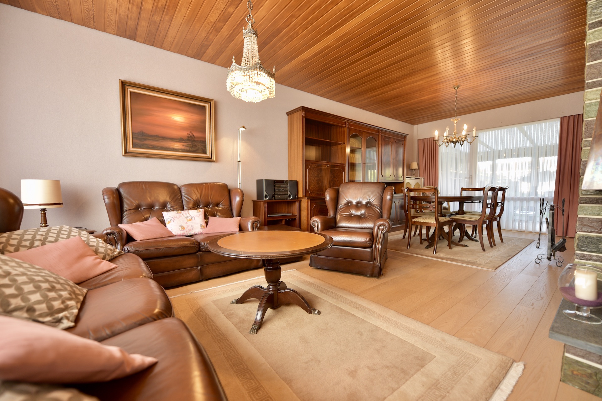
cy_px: 200
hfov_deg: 104.3
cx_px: 301
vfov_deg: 81.2
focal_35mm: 14
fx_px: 234
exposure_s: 1/40
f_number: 2.8
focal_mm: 14
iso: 200
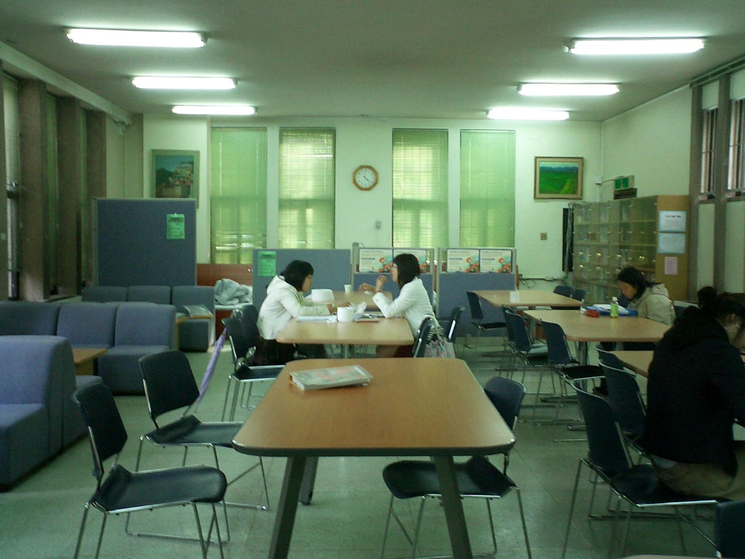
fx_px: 796
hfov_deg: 50.1
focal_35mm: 37
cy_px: 280
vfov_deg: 38.7
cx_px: 372
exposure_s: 1/25
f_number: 3.5
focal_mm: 5.6
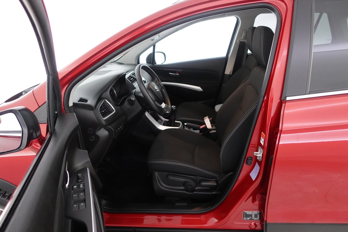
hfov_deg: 73.7
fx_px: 232
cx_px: 174
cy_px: 116
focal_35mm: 24
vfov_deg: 53.1
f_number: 1.8
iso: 2000
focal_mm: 9.4
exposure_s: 1/100
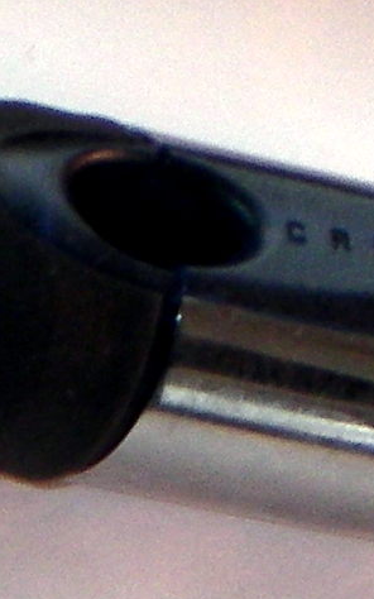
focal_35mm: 523
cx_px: -62
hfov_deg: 2.5
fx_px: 8534
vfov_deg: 4.0
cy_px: -154
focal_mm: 13.8
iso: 80
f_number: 3.9
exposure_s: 1/80
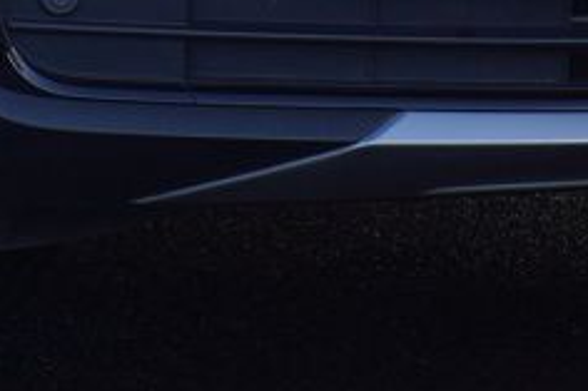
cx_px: 157
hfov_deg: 4.5
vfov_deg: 3.0
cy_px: -670
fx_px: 7465
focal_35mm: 457
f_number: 5.6
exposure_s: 1/90
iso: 100
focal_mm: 45
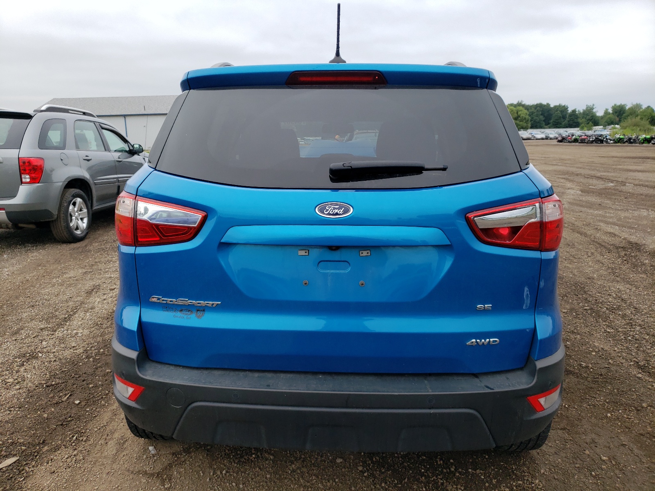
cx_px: 328
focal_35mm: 26
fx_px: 492
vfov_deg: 53.1
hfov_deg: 67.3
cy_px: 246
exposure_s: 1/250
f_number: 1.5
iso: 50
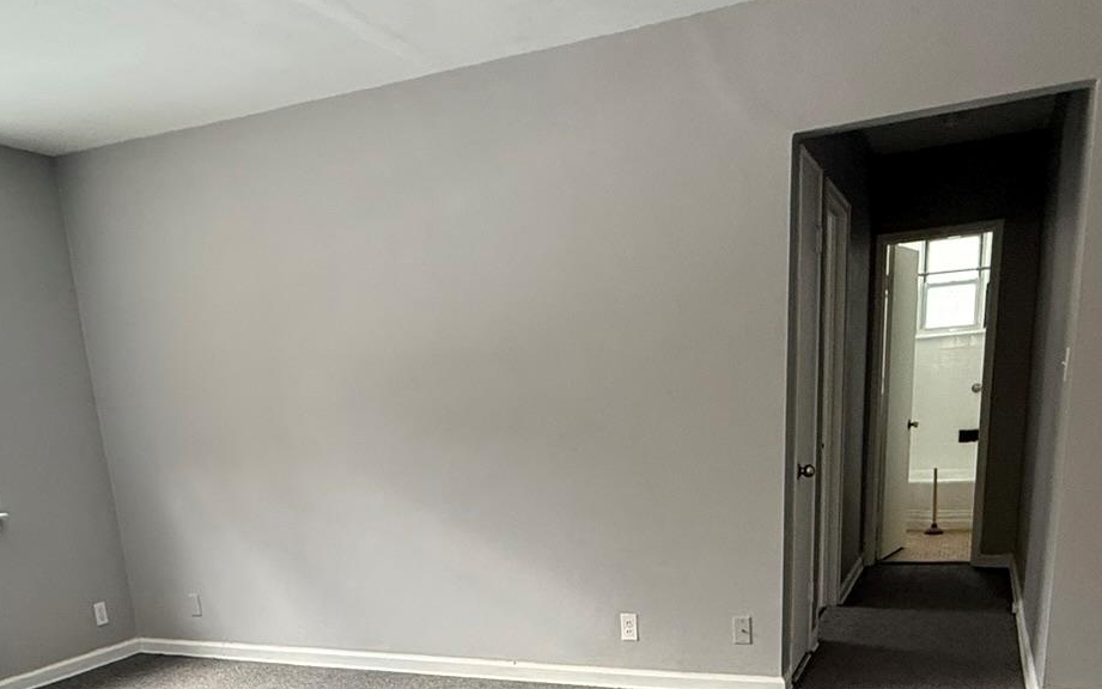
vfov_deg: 34.7
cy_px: 694
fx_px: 991
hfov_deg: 58.1
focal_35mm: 33
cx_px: 518
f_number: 2.2
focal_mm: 2.22
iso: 320
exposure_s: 1/60
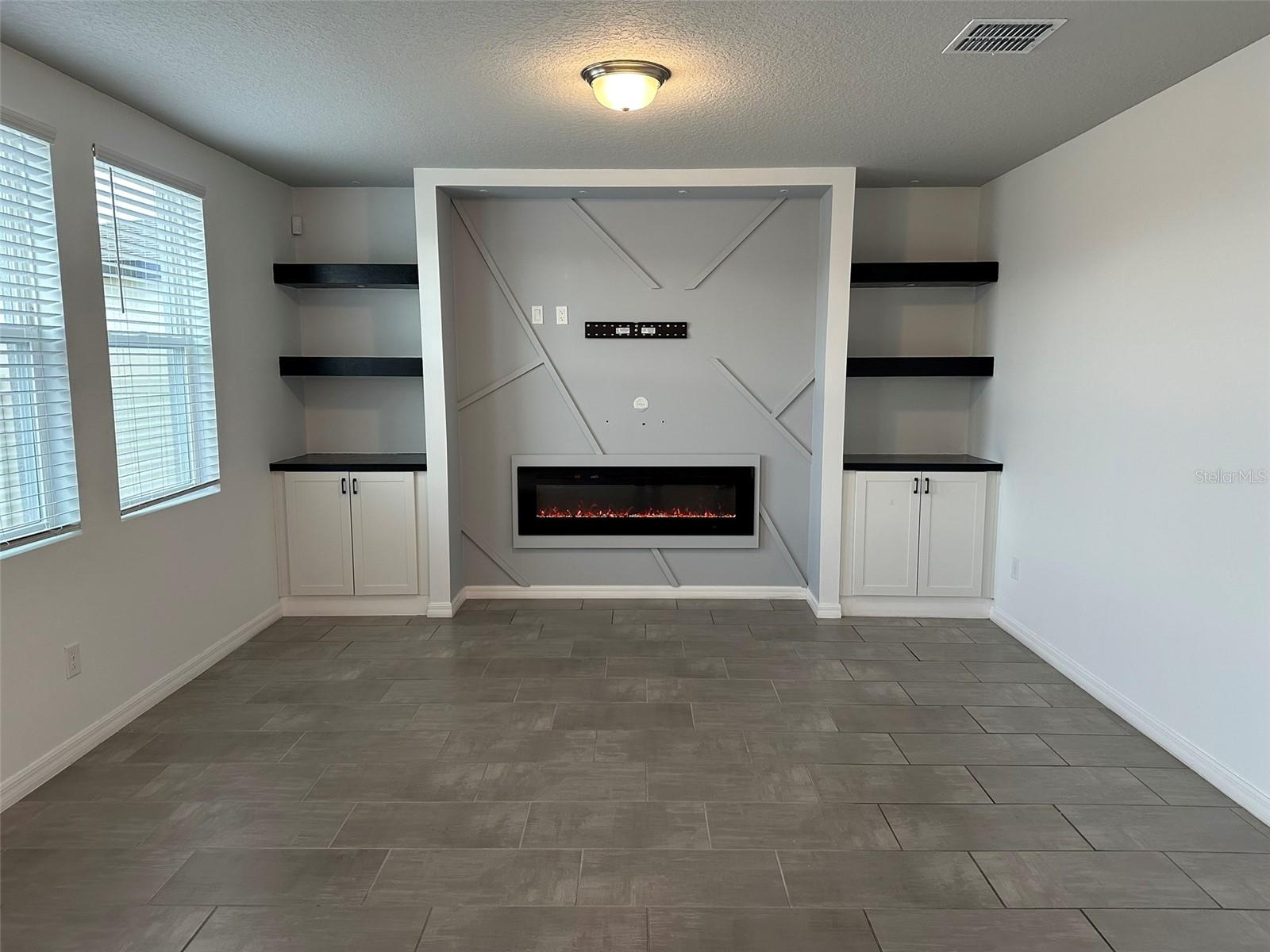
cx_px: 635
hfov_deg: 71.6
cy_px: 476
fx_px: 881
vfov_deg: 56.8
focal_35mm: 24
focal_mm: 6.86
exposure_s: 1/120
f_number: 1.78
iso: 160
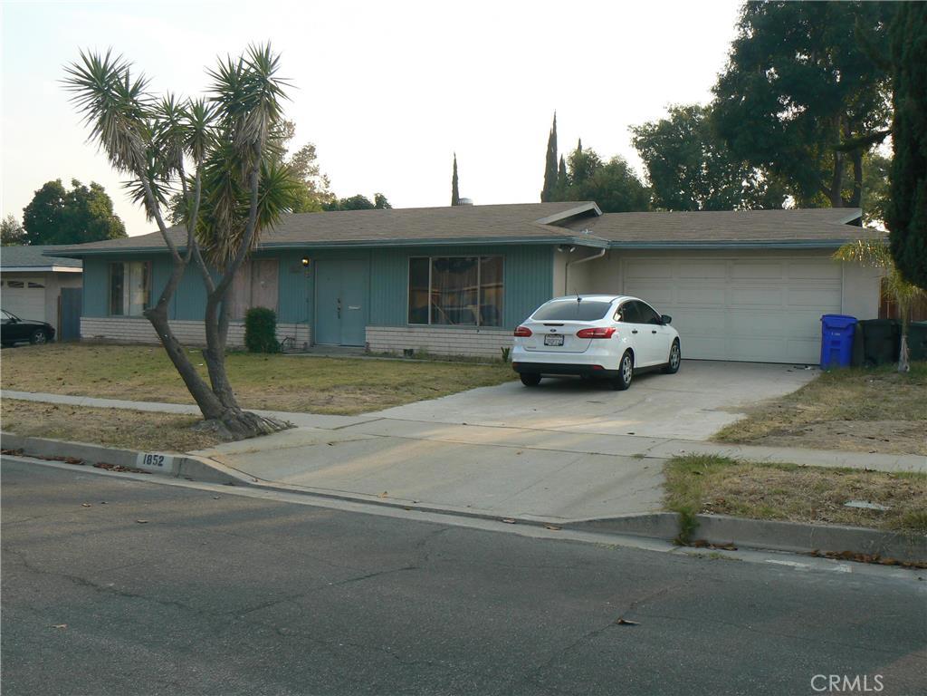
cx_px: 464
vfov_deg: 39.7
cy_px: 348
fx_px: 964
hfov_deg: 51.4
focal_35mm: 36
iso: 80
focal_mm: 6
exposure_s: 1/160
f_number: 5.6
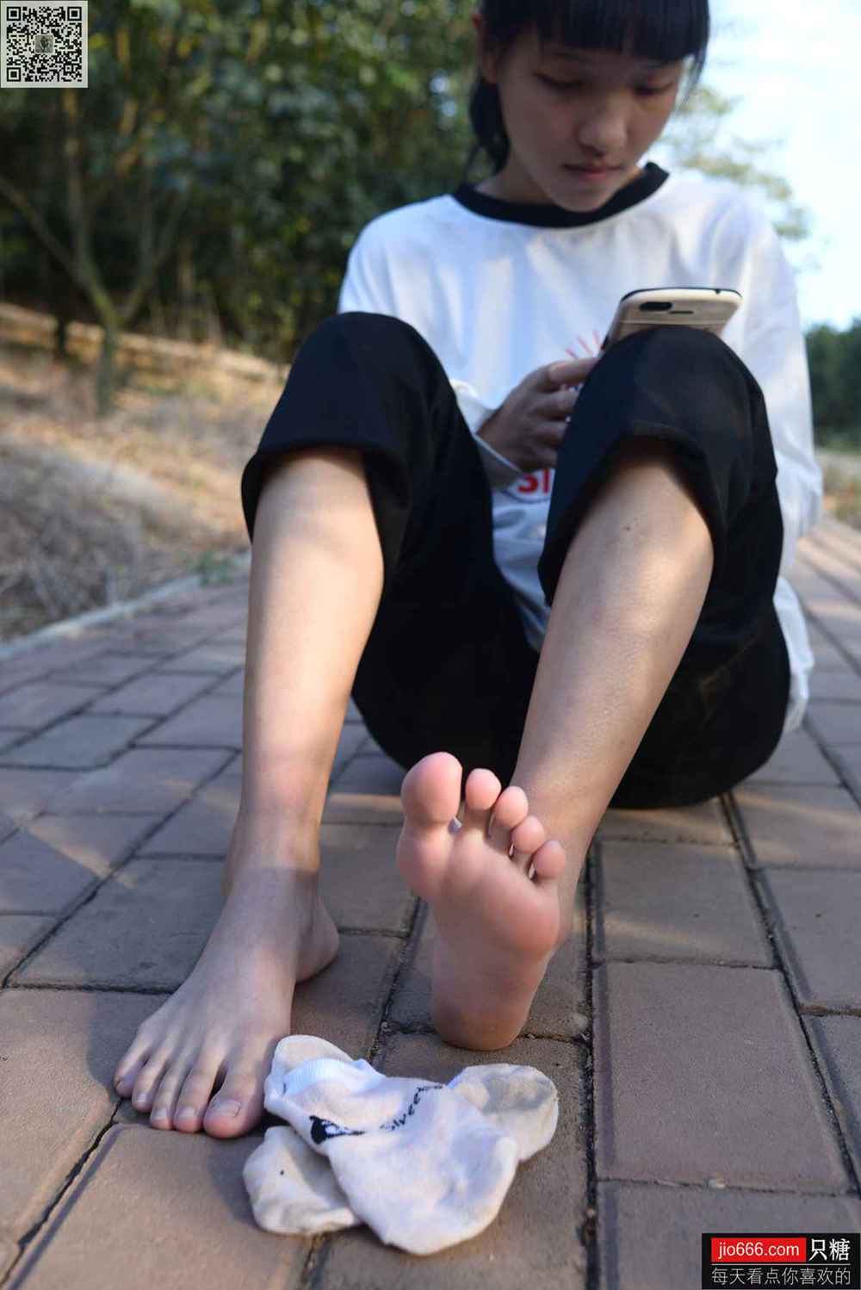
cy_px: 645
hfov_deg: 37.9
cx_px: 430
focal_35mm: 35
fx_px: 1254
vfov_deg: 54.4
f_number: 5.6
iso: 160
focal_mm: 35
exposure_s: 1/125
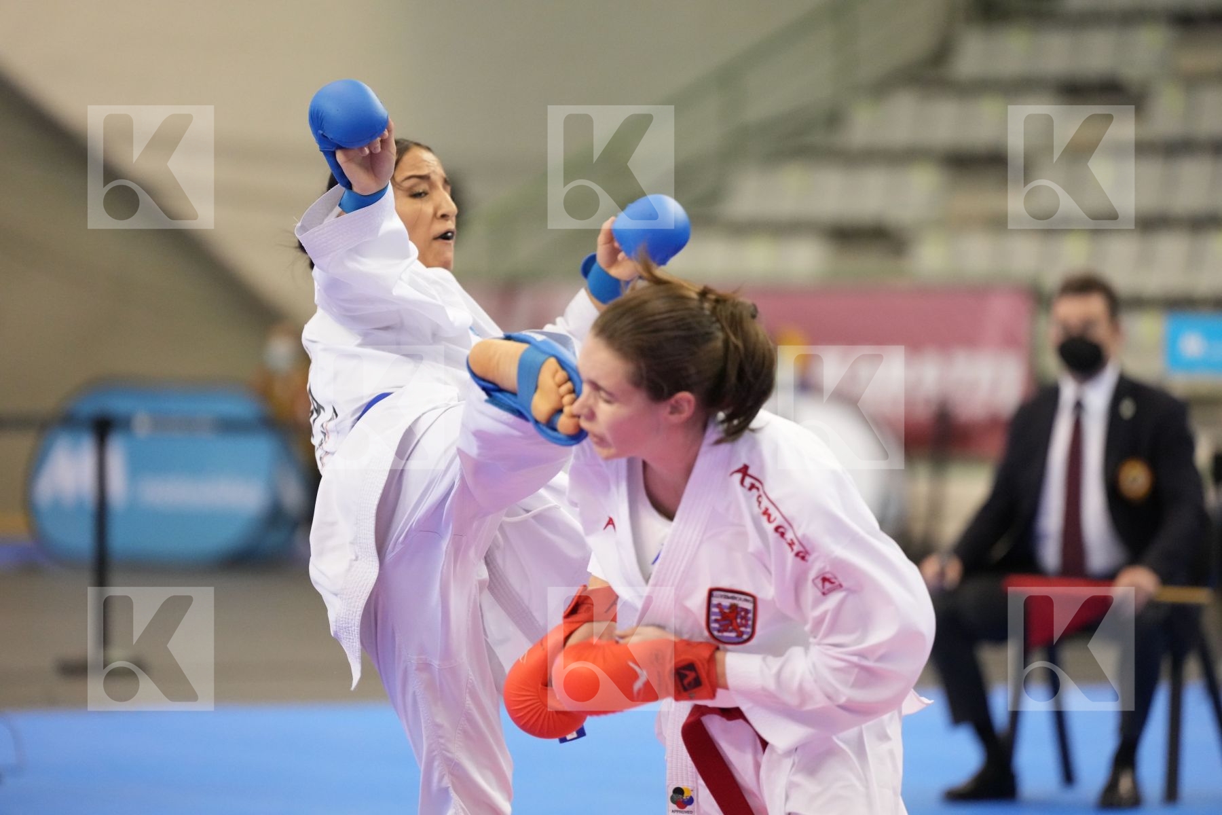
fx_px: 6788
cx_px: 611
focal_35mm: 200
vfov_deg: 6.9
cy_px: 408
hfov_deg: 10.3
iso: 5000
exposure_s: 1/1000
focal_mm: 200
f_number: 2.8
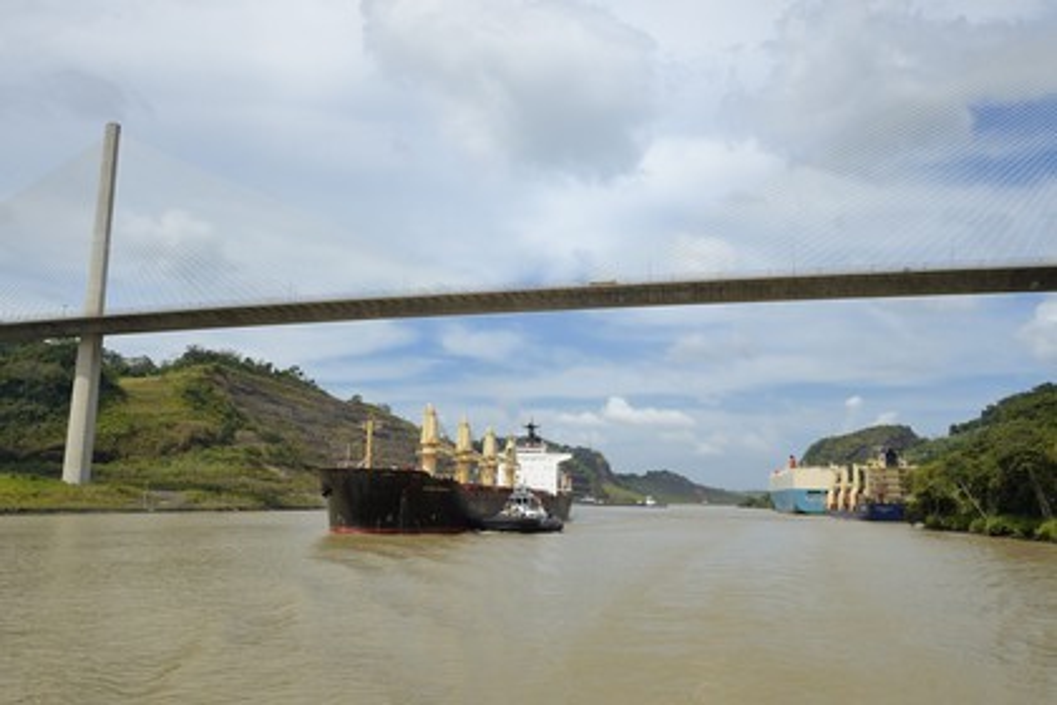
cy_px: 352
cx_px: 528
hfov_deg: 63.7
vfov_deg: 45.0
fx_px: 851
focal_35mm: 29
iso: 200
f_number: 14
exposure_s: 1/320
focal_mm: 29
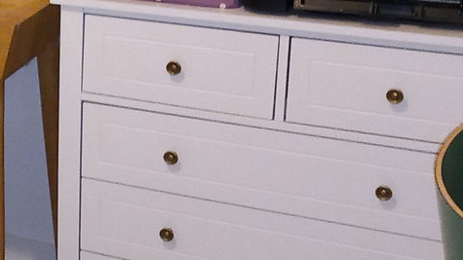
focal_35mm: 99
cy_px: 47
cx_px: -205
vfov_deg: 12.2
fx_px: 1215
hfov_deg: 19.2
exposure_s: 1/25
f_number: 1.8
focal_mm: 4
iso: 400
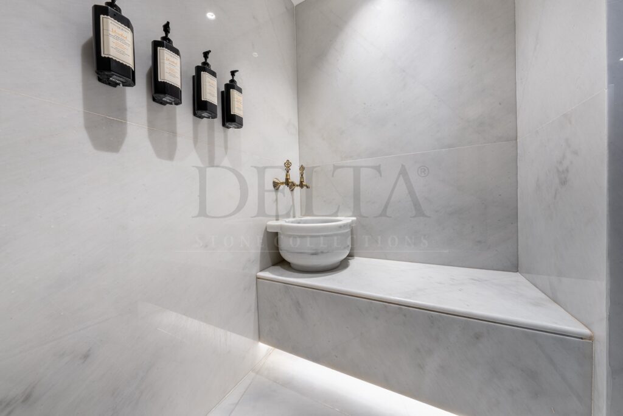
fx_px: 208
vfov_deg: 90.0
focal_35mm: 12
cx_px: 312
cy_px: 208
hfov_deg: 112.6
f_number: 14
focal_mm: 12
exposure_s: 1/2.5
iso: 100
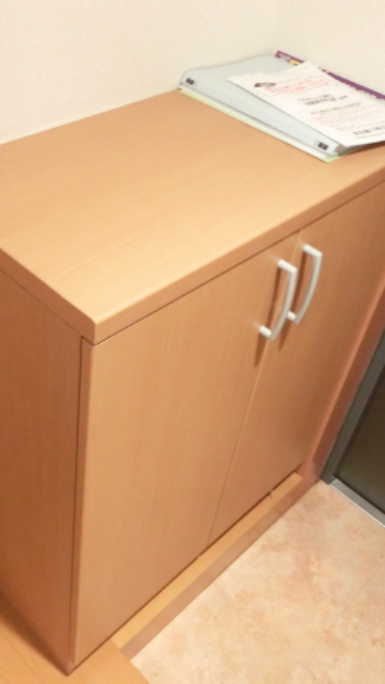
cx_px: 139
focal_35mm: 37
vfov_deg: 54.0
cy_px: 338
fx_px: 671
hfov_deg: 31.8
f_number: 3.3
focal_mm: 4.4
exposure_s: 1/25
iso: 800
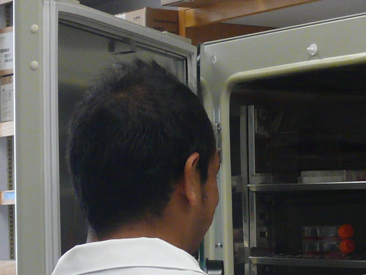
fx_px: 1375
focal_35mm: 130
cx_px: 339
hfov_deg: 15.0
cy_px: 254
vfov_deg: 11.3
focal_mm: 7.4
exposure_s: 1/50
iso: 200
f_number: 2.8
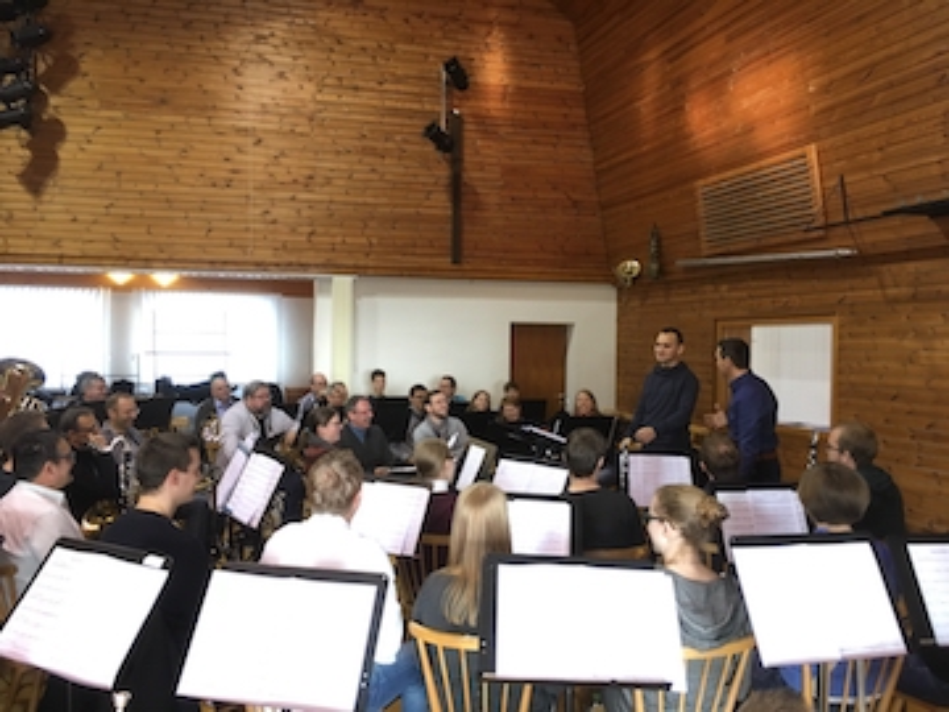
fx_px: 795
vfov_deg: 48.2
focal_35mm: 29
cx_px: 474
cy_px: 356
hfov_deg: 61.7
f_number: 2.2
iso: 125
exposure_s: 1/33
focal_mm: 4.15
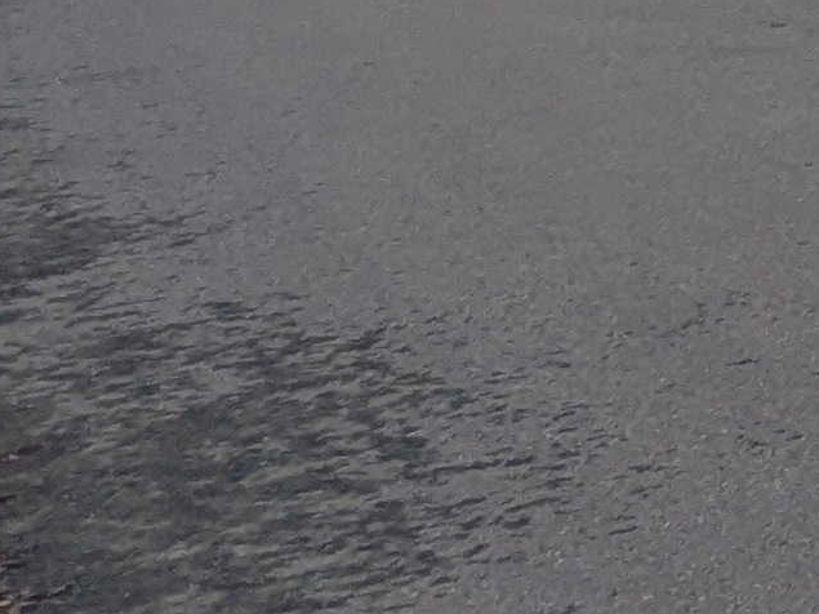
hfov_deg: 12.9
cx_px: 2124
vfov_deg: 12.3
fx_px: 2436
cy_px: -706
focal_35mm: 103
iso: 56
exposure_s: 1/322
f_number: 2.2
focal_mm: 2.35
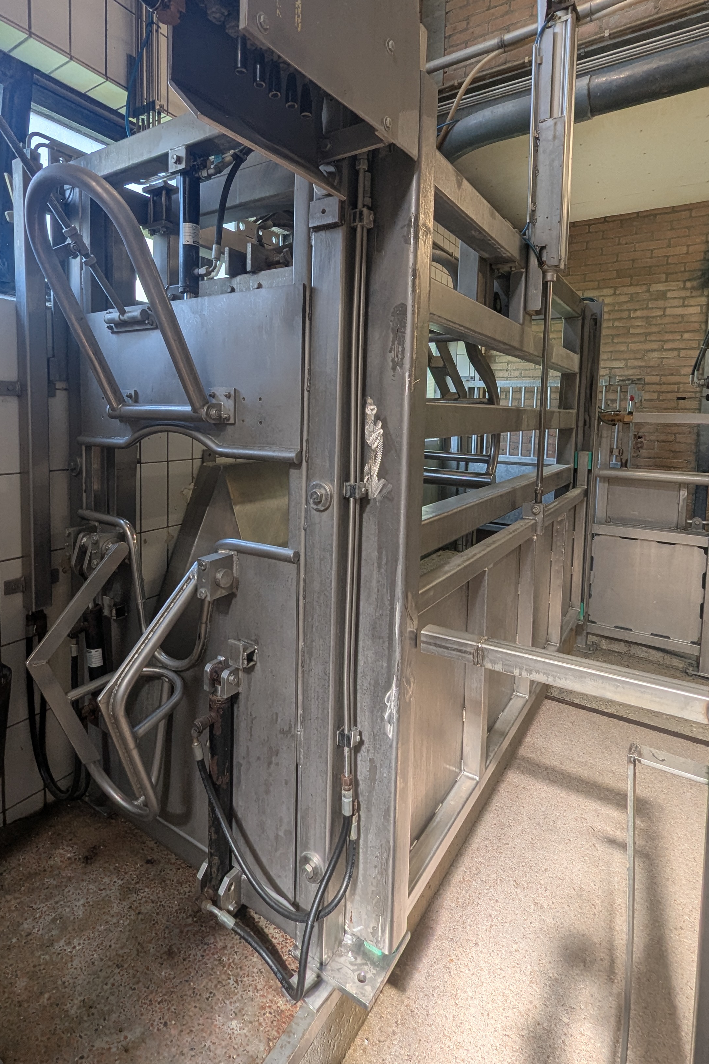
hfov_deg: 70.3
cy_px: 450
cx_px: 322
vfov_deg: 92.6
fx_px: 502
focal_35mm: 17
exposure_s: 1/104
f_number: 2.2
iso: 44
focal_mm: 1.95
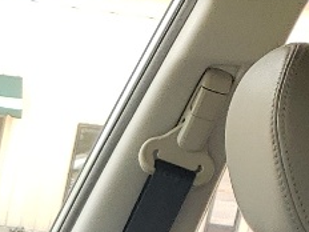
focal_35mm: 179
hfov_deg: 9.8
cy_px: 737
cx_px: -409
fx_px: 1598
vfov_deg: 7.2
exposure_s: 1/238
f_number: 1.5
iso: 50
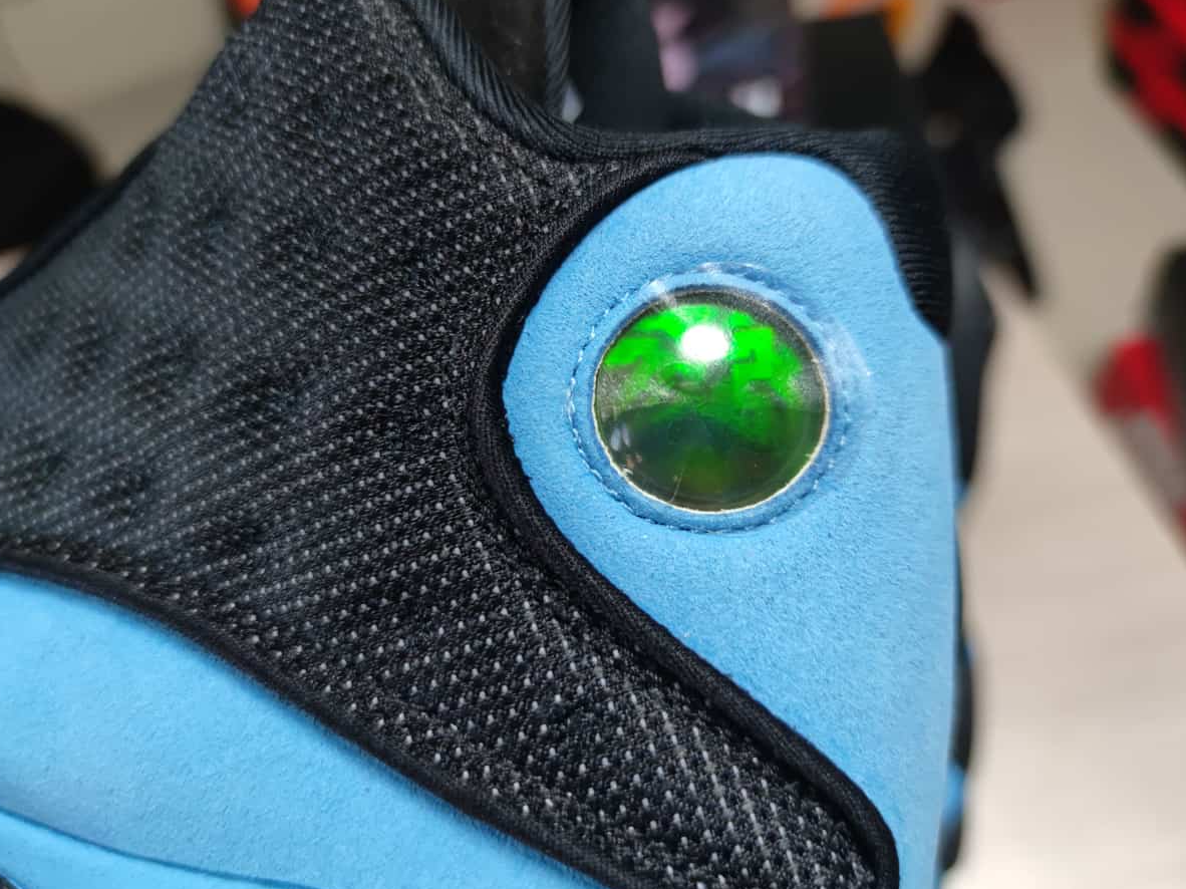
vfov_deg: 53.0
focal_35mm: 26
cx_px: 578
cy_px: 428
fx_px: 891
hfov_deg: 67.3
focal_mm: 6.72
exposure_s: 1/73
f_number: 1.69
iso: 293
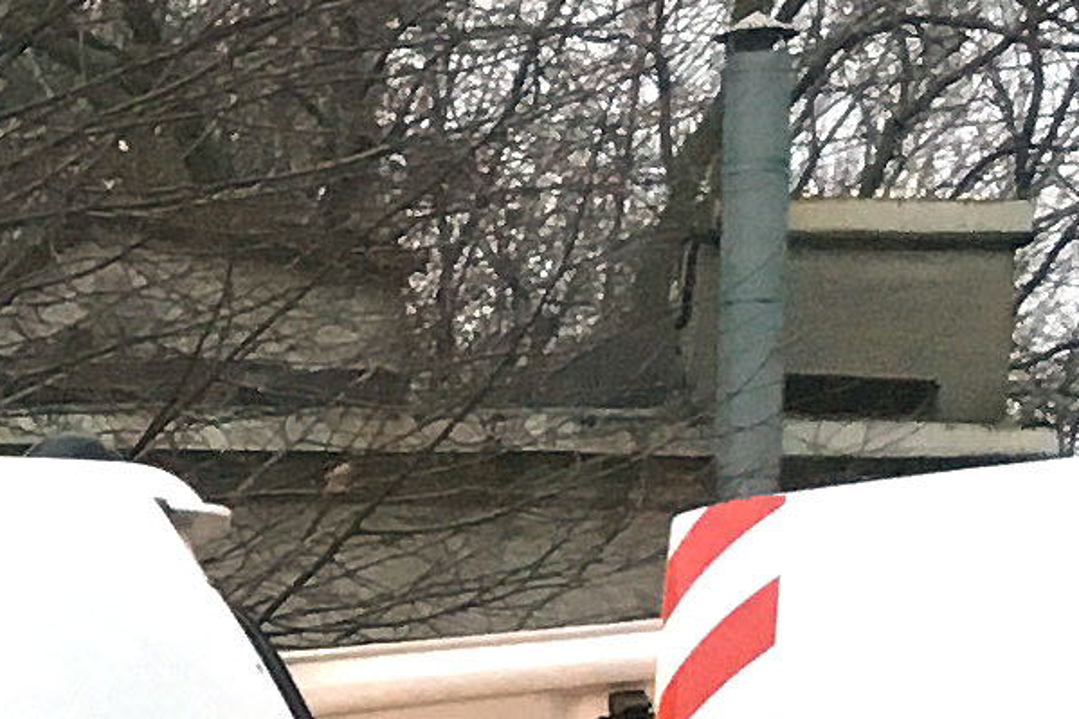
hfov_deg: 9.0
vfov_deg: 6.6
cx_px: -1668
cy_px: 1382
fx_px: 6082
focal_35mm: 203
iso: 100
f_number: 2.2
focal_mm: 4.15
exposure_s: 1/33
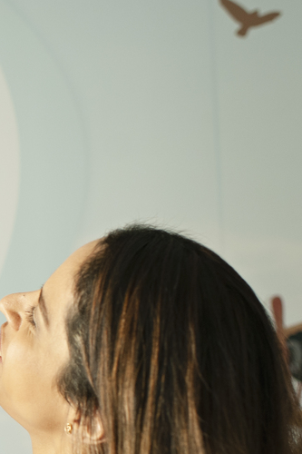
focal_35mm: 84
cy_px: 361
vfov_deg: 23.8
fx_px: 1058
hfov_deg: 15.1
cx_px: -142
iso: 800
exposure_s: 1/125
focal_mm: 35
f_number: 2.8
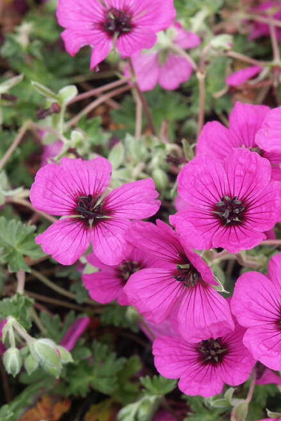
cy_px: 211
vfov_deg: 11.9
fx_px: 2026
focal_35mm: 173
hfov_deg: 7.9
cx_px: 150
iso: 100
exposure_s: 1/125
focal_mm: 41.71
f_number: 6.7
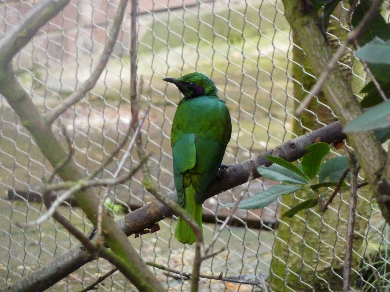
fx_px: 3380
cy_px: 146
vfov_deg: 5.0
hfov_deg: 6.6
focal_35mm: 300
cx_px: 195
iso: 800
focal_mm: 49.2
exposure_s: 1/320
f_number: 4.9
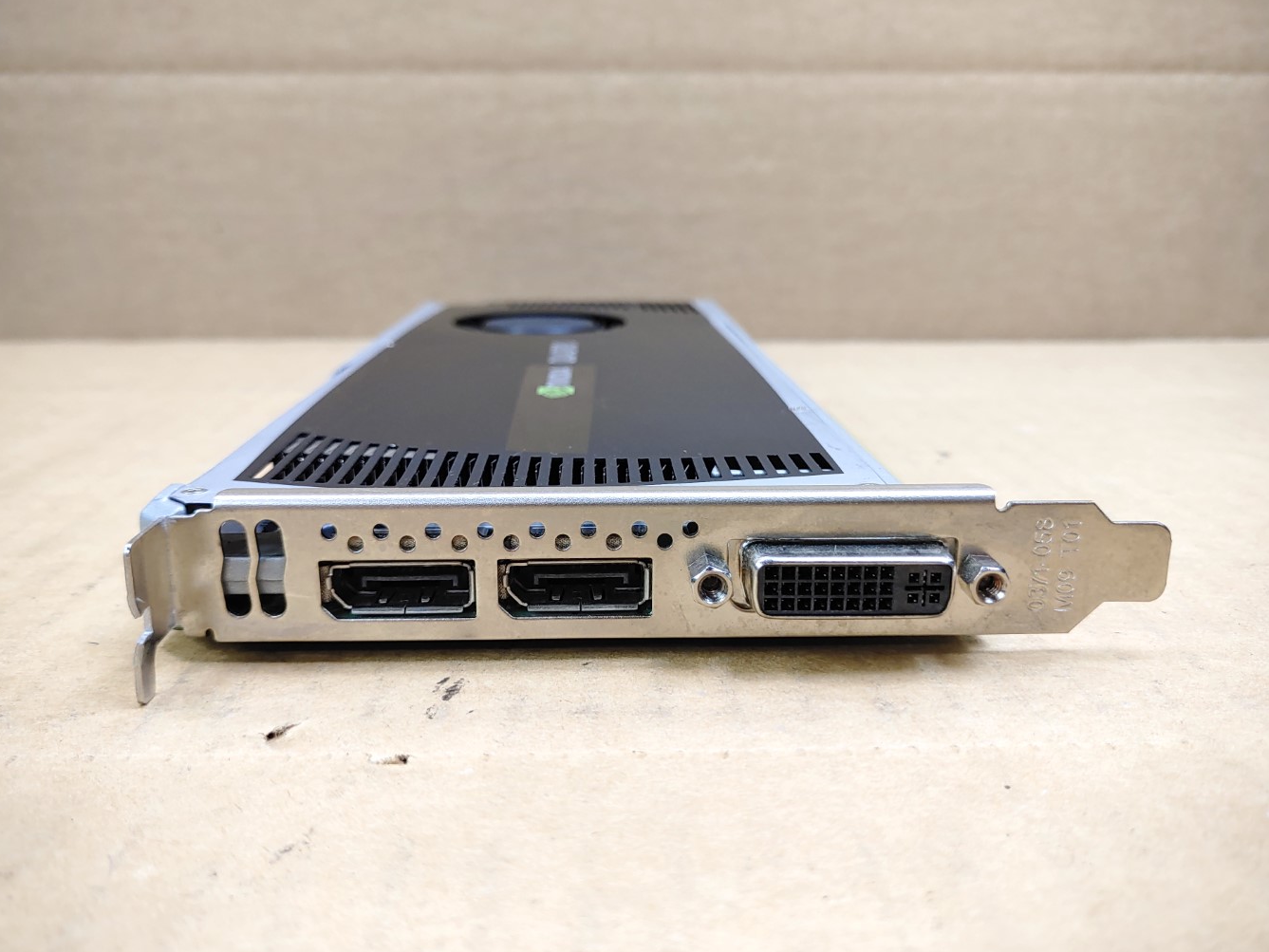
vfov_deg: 49.8
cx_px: 633
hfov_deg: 63.4
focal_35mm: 28
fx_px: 1027
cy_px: 471
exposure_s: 1/120
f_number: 1.8
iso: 50
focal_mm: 4.36
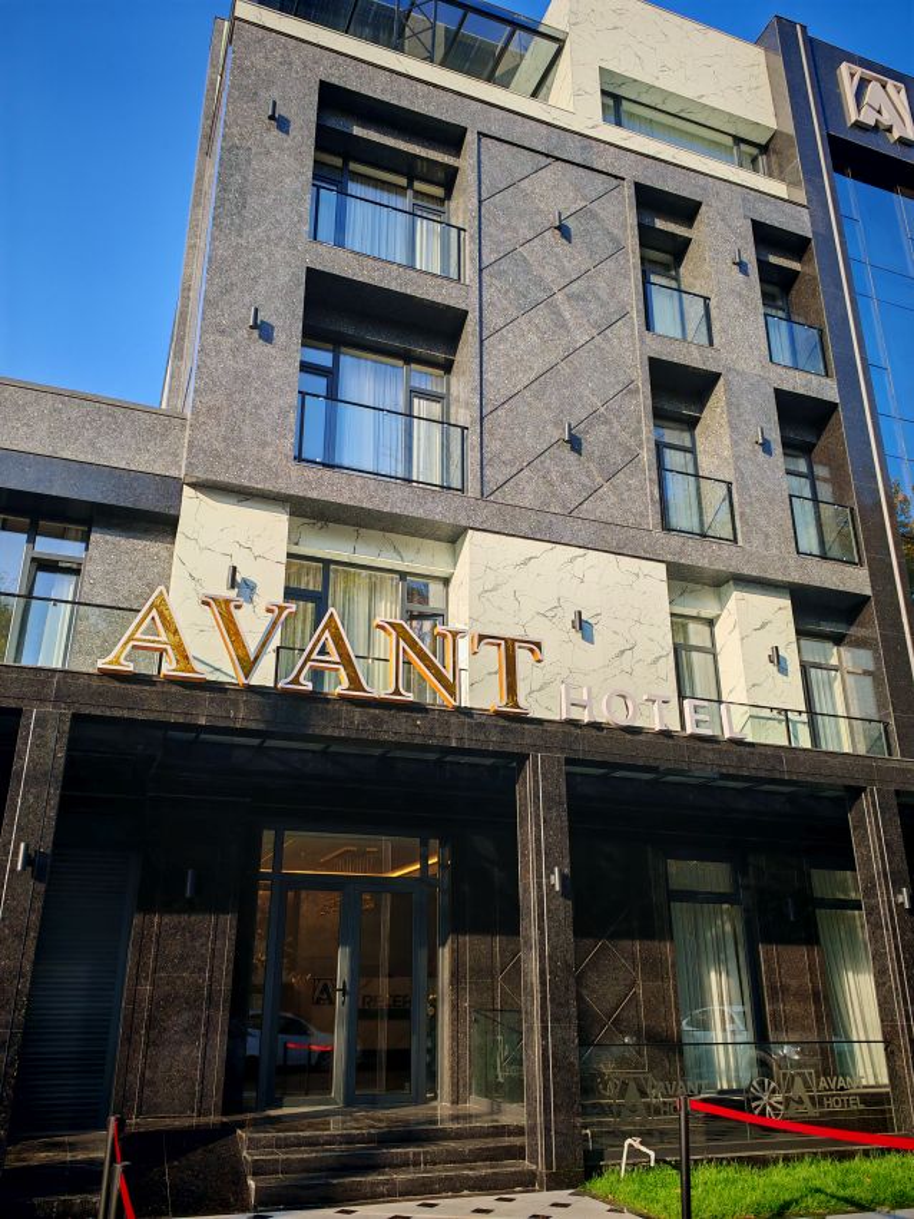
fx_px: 951
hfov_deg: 51.3
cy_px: 610
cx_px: 457
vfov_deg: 65.3
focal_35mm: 27
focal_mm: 6.83
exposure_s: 1/1500
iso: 50
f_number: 2
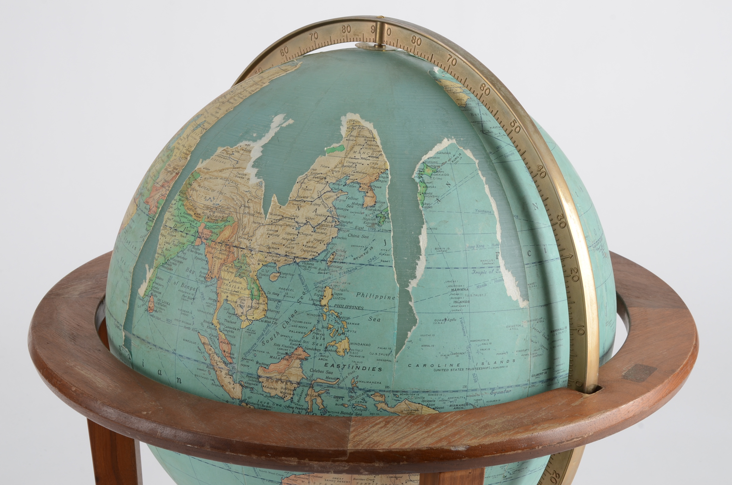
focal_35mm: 72
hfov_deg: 28.1
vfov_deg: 18.8
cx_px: 366
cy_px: 242
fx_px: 1461
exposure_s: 1/125
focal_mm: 48
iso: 200
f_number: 13
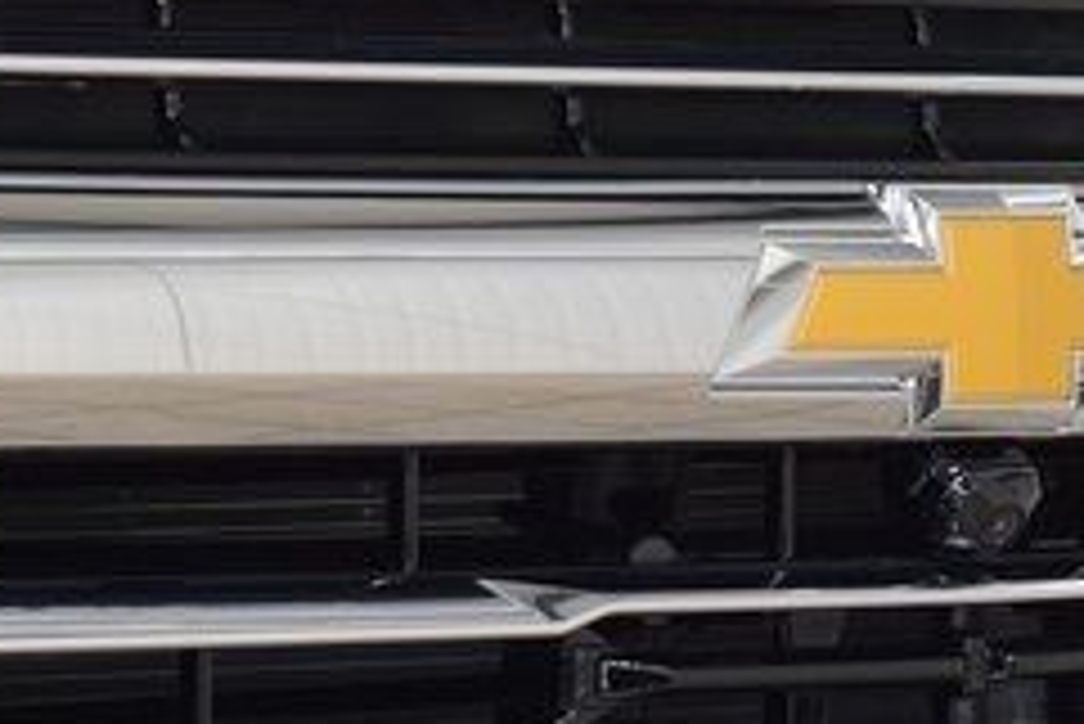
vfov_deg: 5.6
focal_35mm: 247
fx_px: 7442
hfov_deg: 8.3
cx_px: 580
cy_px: 470
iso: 1400
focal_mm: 62
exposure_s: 1/30
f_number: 7.1
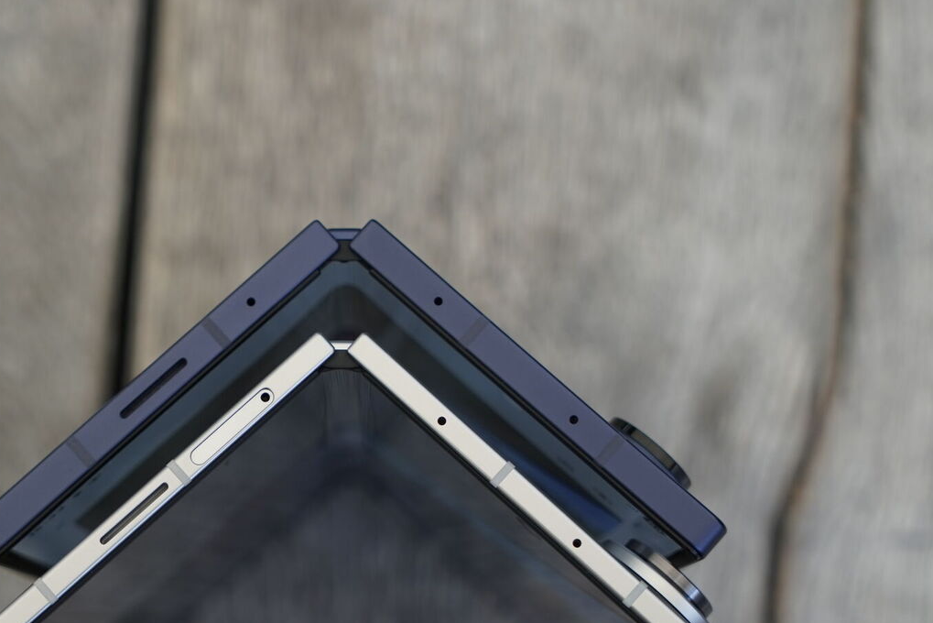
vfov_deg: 16.8
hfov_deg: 25.0
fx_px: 2100
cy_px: 415
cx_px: 353
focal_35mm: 81
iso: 250
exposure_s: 1/125
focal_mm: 43
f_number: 4
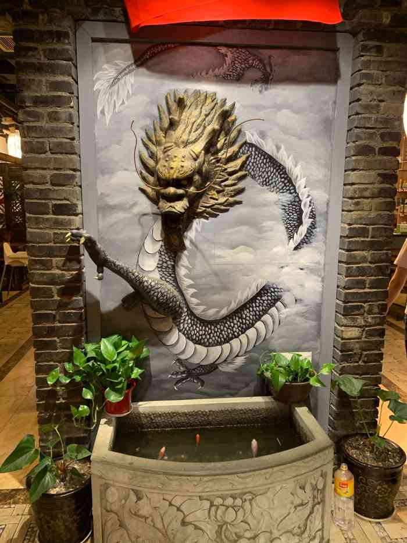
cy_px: 272
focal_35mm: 26
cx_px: 204
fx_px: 408
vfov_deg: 67.3
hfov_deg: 53.1
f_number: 1.8
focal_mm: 4.25
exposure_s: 1/60
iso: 200
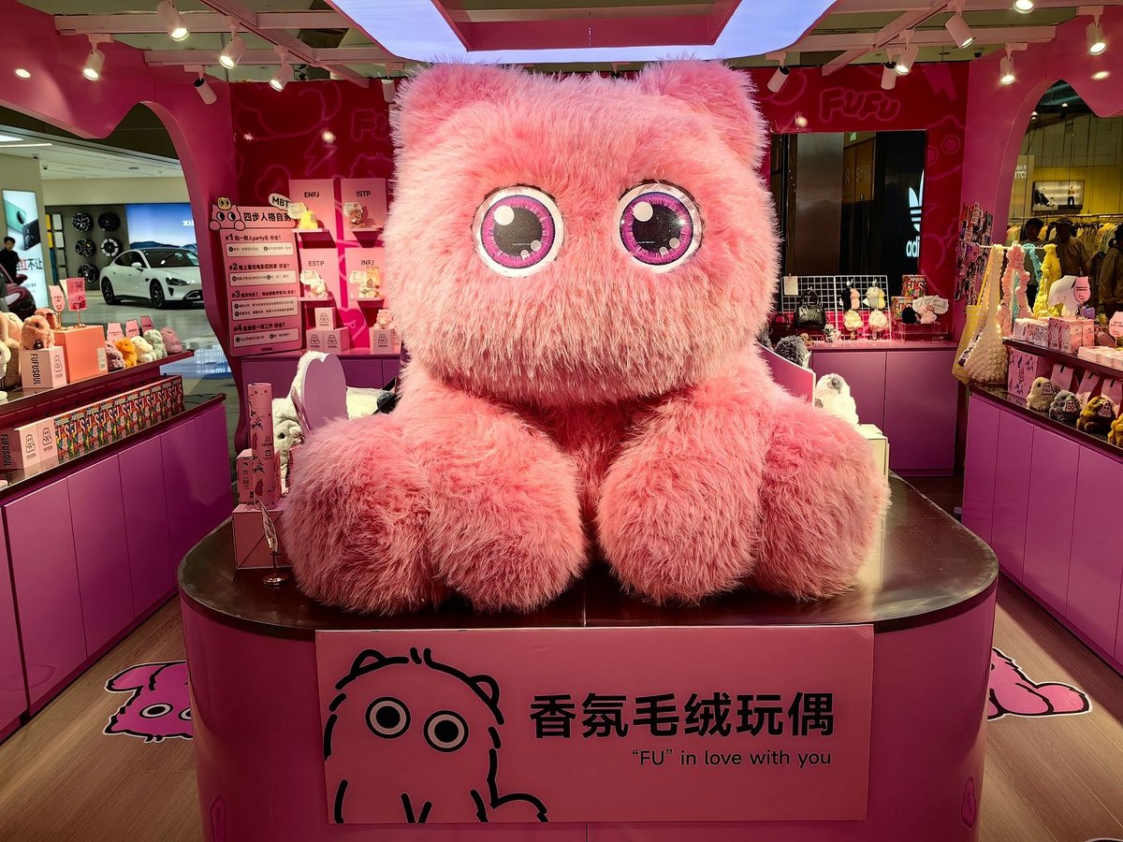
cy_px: 421
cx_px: 562
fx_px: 941
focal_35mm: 29
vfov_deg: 48.2
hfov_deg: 61.7
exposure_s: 1/423
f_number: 2
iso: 50
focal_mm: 5.75
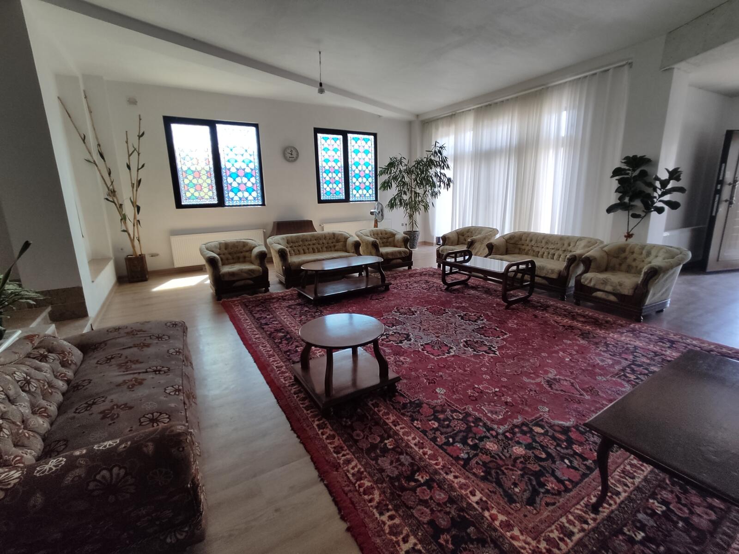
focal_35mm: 15
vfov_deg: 81.7
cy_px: 277
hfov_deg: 98.2
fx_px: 320
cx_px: 370
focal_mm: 1.6
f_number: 2.2
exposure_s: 1/100
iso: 60
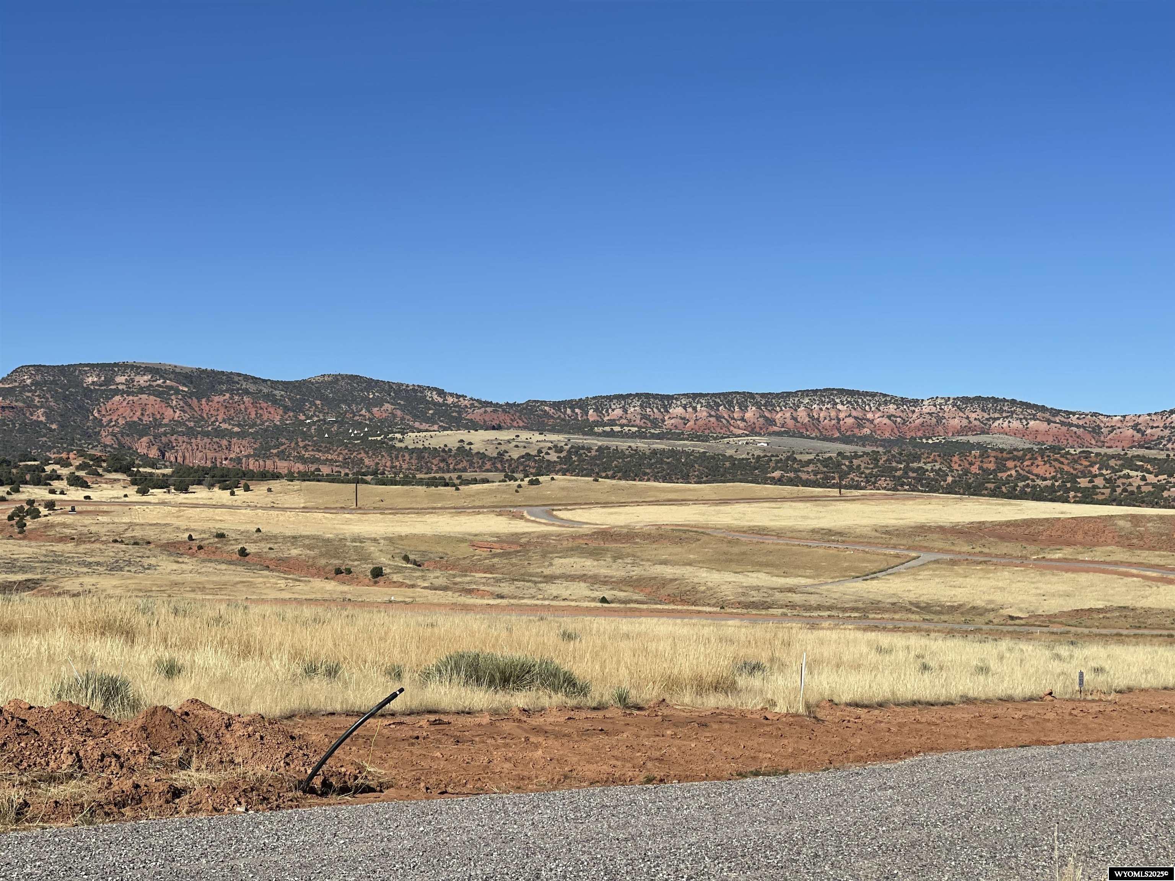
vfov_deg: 22.9
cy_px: 440
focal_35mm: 64
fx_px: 2172
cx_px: 588
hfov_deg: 30.3
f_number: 2.2
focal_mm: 7.5
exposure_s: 1/2320
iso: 20
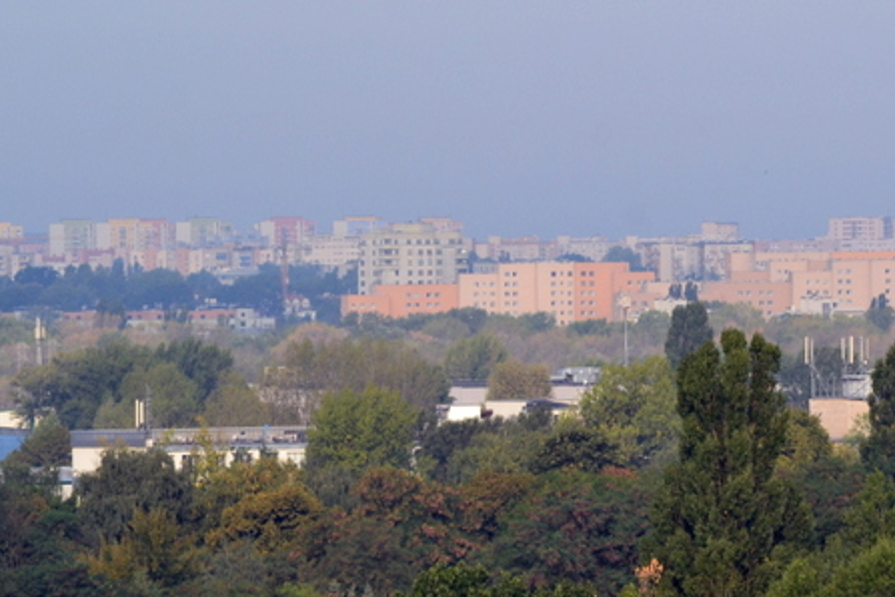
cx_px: 695
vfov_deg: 2.1
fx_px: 16034
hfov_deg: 3.2
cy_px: 319
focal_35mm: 645
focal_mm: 240
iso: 400
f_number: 10
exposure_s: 1/320
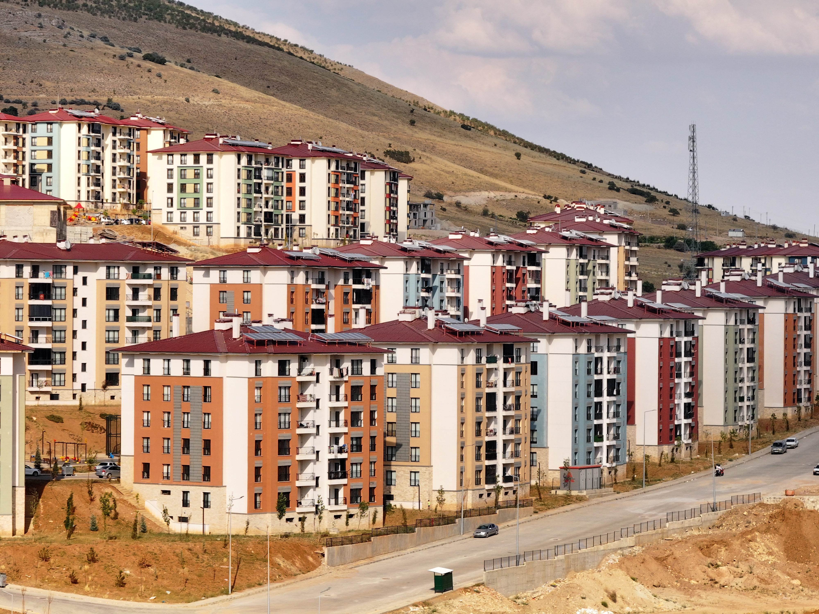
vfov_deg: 8.9
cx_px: 410
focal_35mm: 166
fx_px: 3927
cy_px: 307
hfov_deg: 11.9
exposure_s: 1/640
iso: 100
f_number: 3.4
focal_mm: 30.71
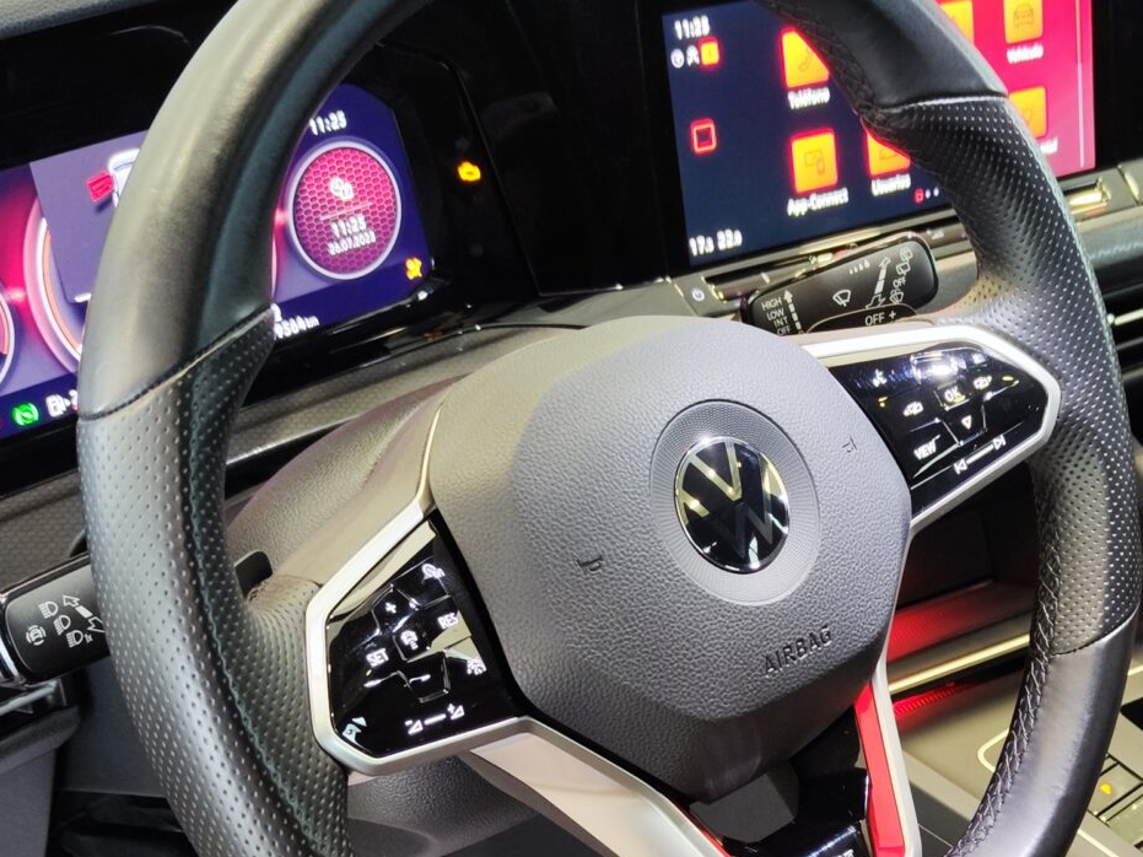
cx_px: 906
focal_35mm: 66
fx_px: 2179
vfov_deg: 21.5
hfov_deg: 28.8
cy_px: 855
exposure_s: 1/25
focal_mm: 5.59
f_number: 1.88
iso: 215
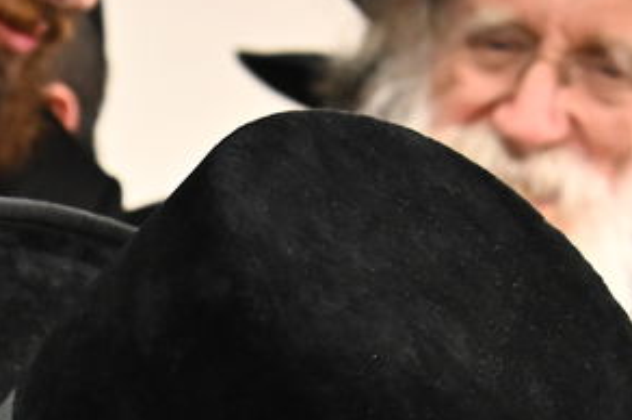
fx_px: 3700
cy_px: 966
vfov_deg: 6.2
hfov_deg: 9.4
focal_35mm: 211
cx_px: -465
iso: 3200
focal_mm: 44
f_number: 4.5
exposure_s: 1/200
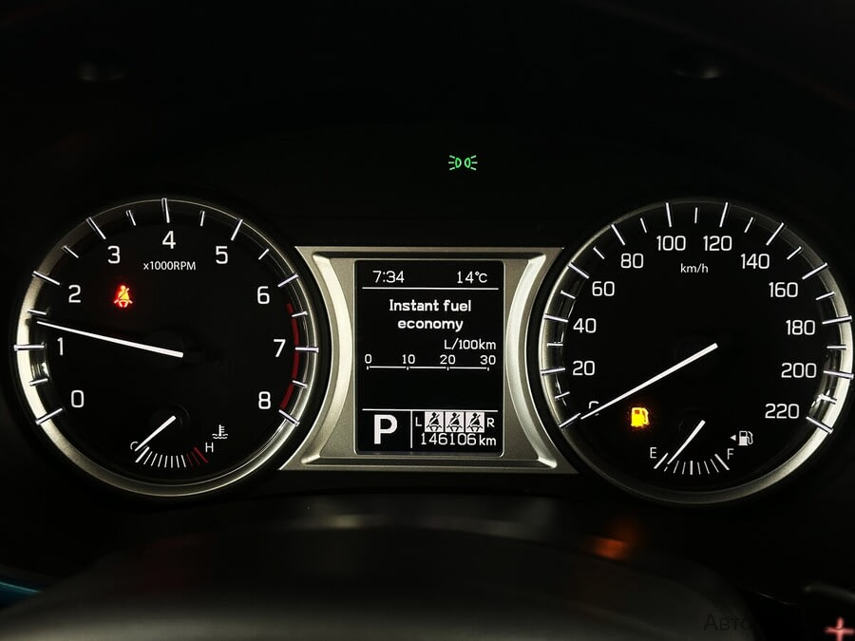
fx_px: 1186
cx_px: 428
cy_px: 320
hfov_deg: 39.7
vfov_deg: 30.3
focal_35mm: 48
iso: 200
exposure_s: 1/50
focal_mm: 6.86
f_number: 1.78
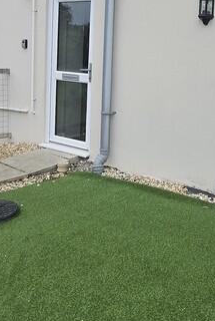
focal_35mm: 43
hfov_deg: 30.5
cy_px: 92
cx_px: 171
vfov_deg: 44.3
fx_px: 385
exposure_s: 1/253
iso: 25
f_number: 2.2
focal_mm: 1.7
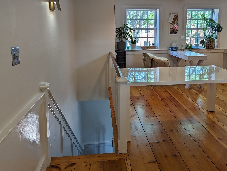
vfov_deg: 43.9
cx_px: 124
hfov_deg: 56.7
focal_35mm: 32
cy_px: 65
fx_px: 210
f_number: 1.85
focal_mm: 6.81
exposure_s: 1/120
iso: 45
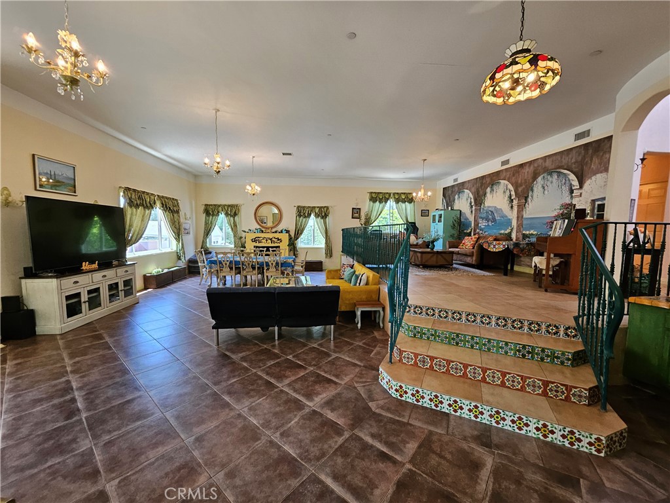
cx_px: 335
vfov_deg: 89.9
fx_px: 252
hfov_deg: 106.2
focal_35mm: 13
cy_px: 252
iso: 160
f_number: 2.2
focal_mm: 1.74
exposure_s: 1/60
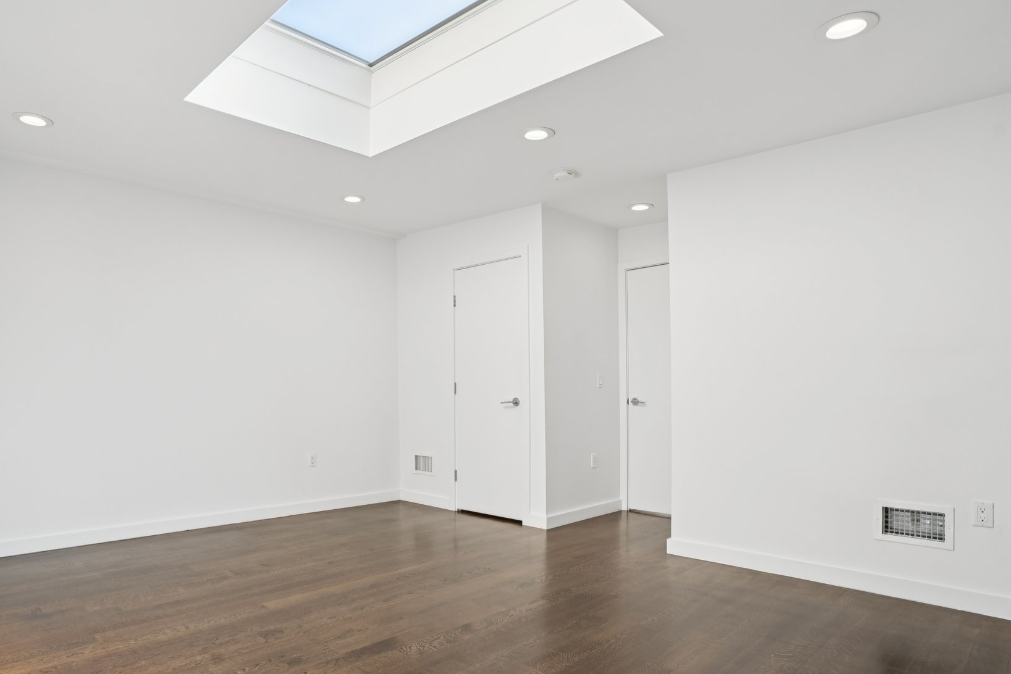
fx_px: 562
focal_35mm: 20
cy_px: 395
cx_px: 406
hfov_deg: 83.0
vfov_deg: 61.5
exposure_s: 1/100
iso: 400
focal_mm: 16
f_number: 8
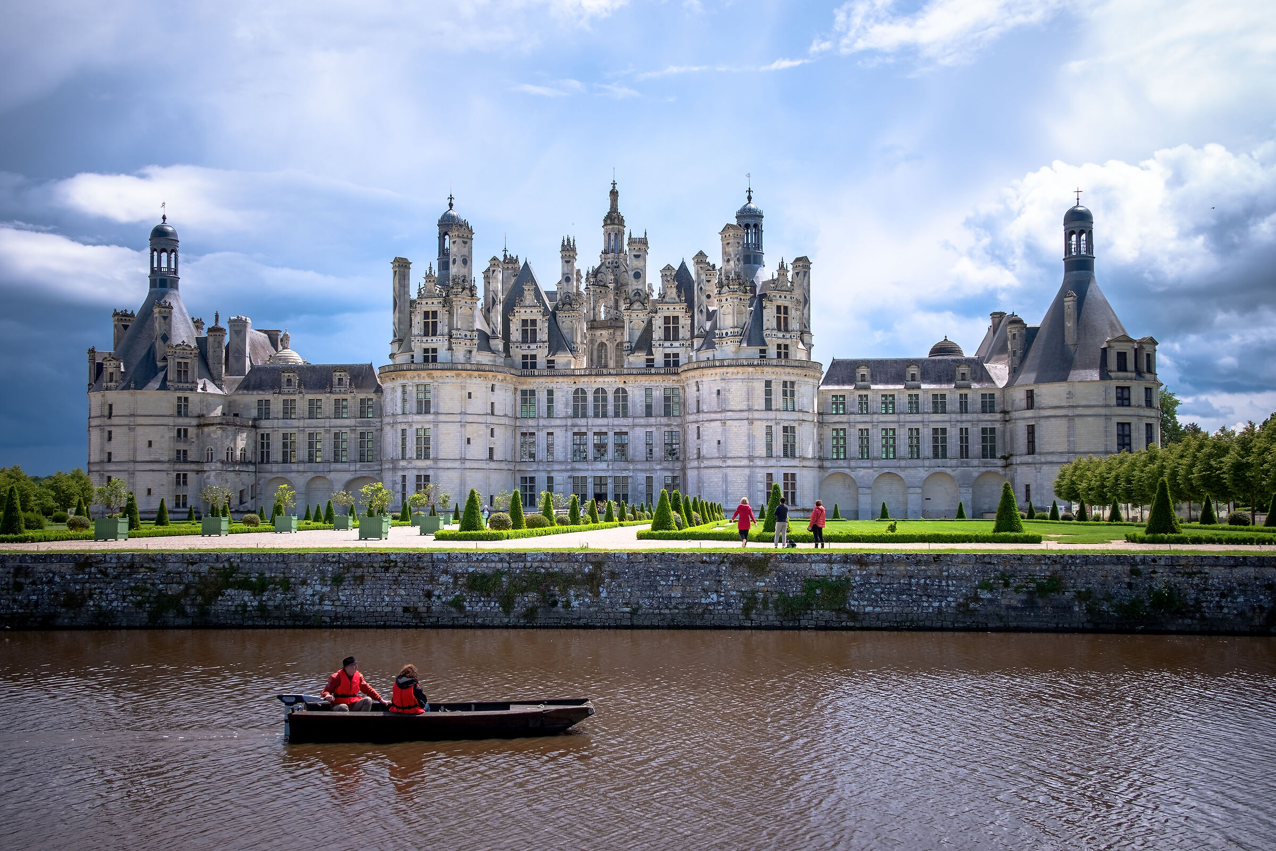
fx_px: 1240
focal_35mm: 35
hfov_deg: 54.4
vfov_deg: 37.9
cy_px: 426
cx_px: 638
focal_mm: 23.4
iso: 200
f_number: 11
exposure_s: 1/180
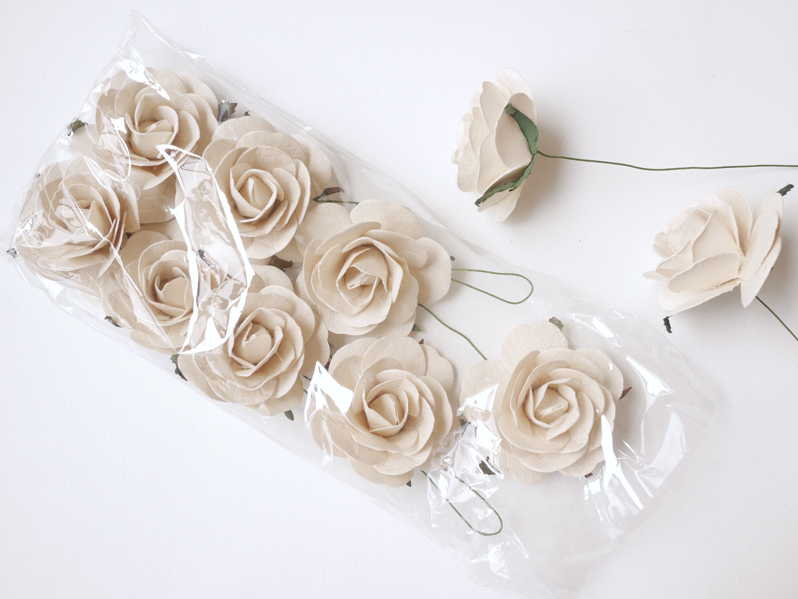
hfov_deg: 46.8
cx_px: 399
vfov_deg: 36.0
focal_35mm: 40
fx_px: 923
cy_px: 300
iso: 800
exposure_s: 1/125
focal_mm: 20
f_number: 4.5
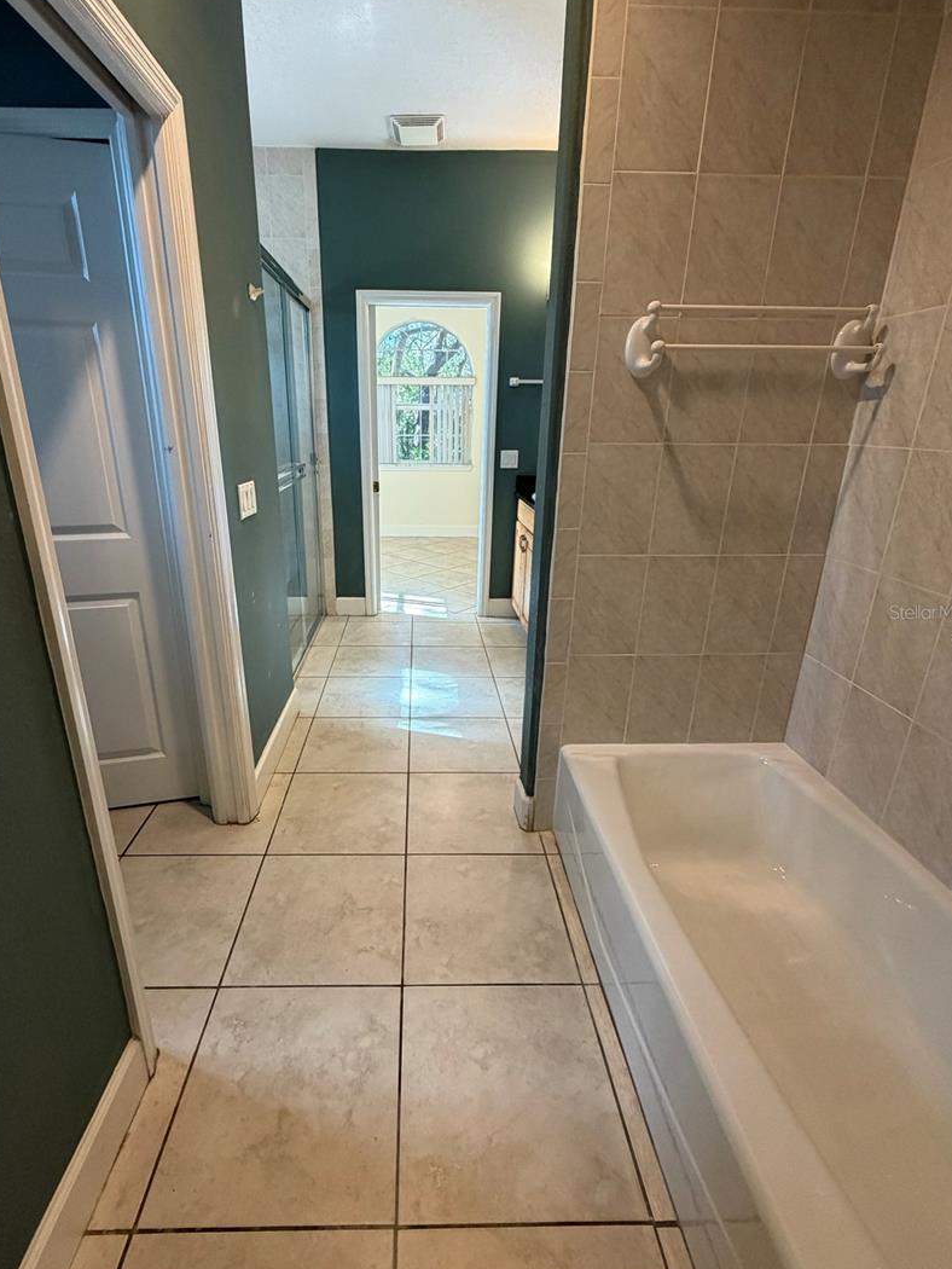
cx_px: 431
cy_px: 612
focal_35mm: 16
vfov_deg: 94.4
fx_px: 586
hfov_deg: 77.9
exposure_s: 1/60
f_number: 2.2
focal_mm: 2.22
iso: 250
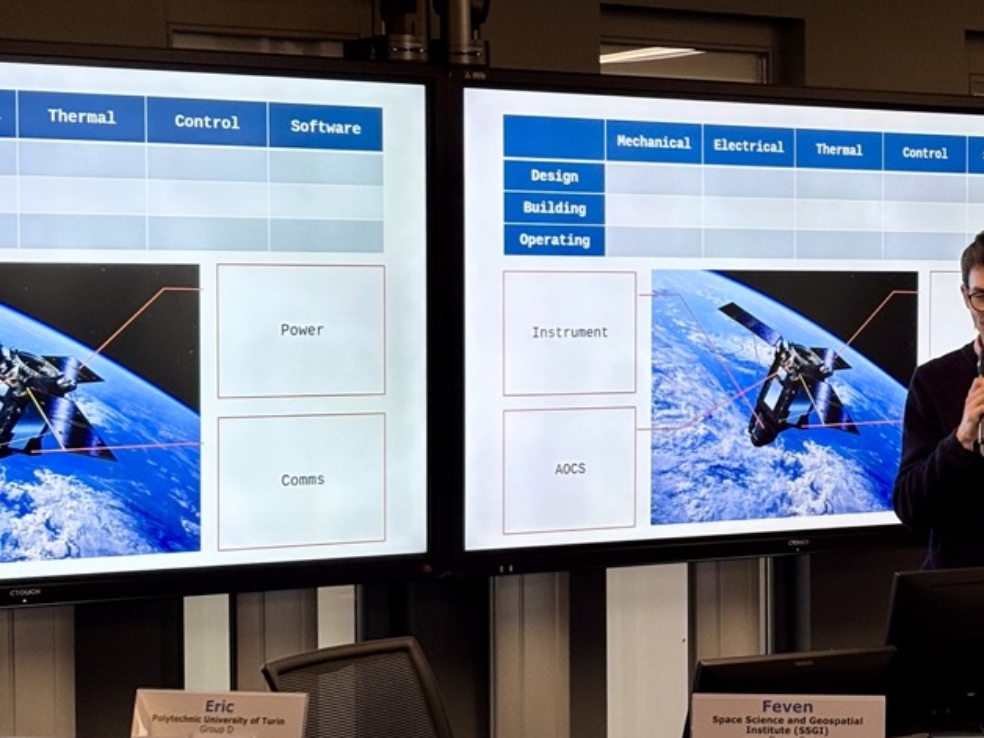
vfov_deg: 14.0
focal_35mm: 106
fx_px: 3013
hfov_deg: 18.2
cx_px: 918
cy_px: 432
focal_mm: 5.96
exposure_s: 1/50
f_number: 1.6
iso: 64
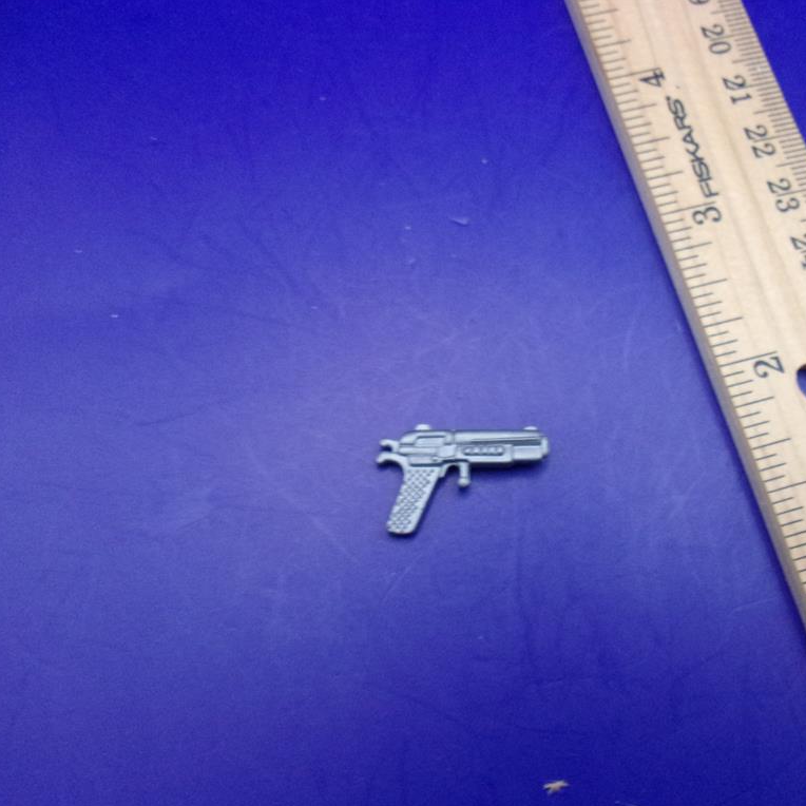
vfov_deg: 51.1
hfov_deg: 50.8
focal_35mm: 32
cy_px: 404
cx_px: 480
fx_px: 843
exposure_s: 1/20
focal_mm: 4.9
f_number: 3
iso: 400
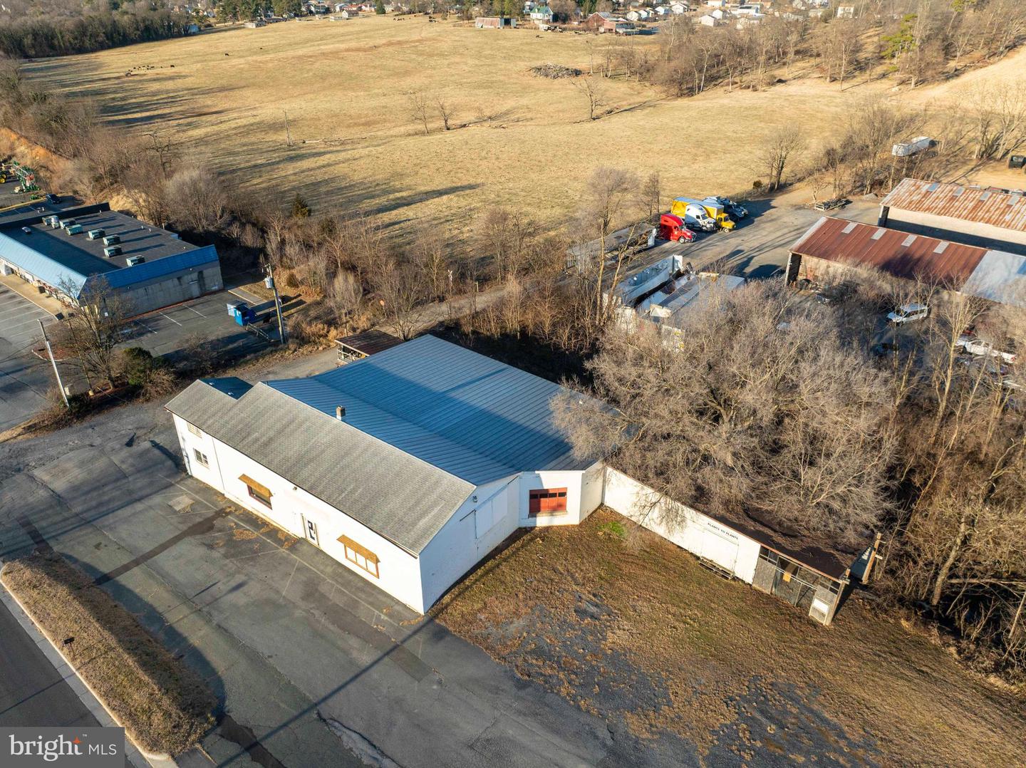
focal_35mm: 24
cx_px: 513
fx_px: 711
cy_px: 384
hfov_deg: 71.6
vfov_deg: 56.8
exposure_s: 1/1600
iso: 300
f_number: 2.8
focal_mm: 12.29
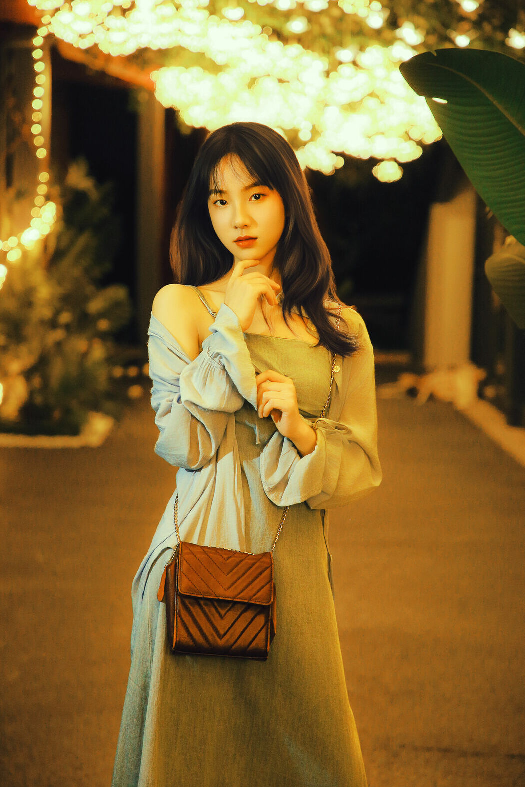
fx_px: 2253
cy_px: 394
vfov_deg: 19.8
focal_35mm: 103
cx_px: 262
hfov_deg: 13.3
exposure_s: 1/80
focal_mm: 105
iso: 3200
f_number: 4
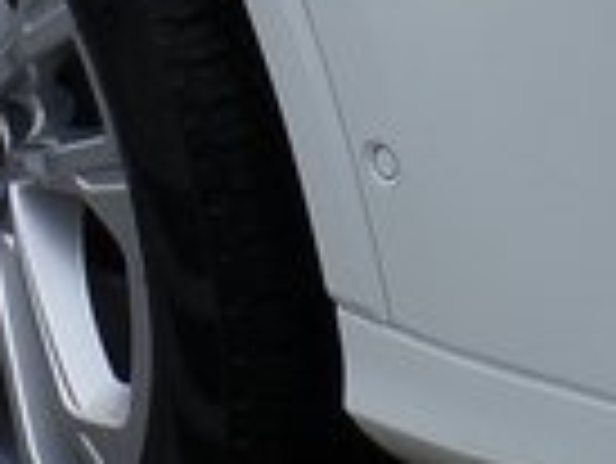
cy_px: -423
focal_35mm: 179
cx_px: 580
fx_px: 3188
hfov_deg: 11.0
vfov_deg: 8.0
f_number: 4.4
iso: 100
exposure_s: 1/340
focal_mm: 4.3
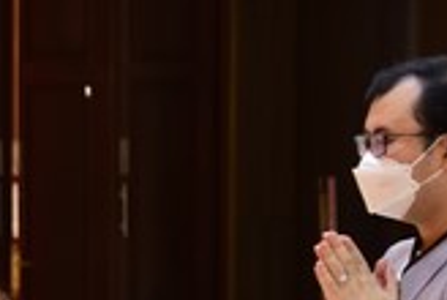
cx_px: -300
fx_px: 3048
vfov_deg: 5.6
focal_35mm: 245
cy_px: 284
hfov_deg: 8.2
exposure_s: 1/125
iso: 2500
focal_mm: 62
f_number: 4
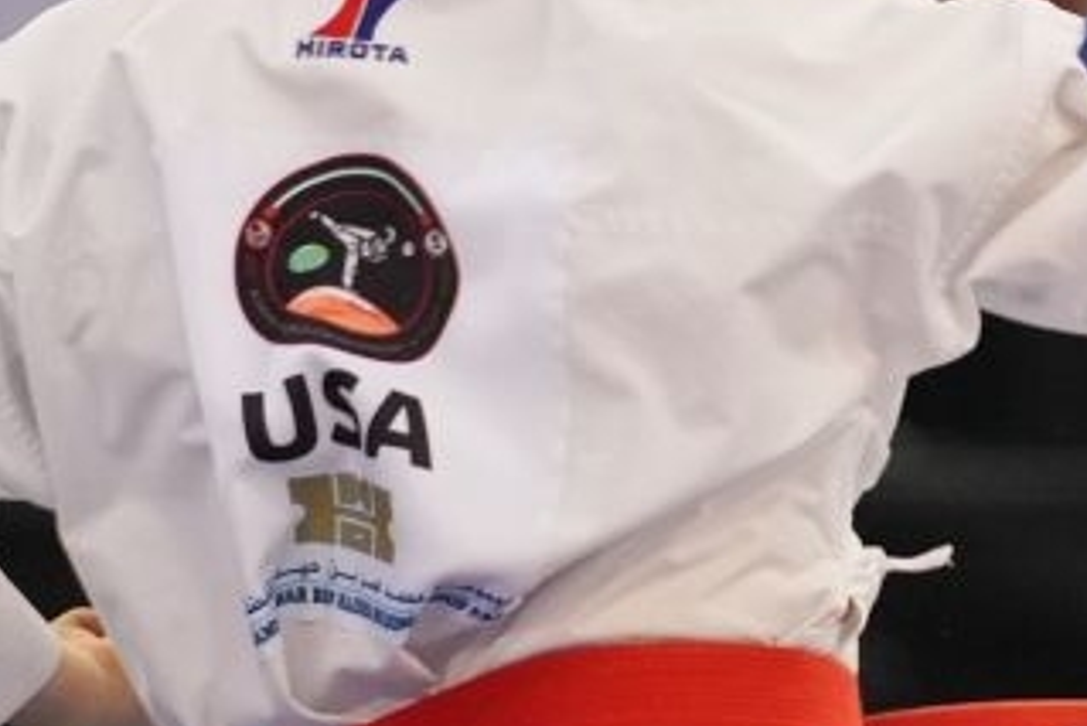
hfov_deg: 1.6
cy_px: 1077
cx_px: 1418
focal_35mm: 1303
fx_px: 39359
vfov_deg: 1.1
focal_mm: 154
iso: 1250
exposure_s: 1/500
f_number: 2.8
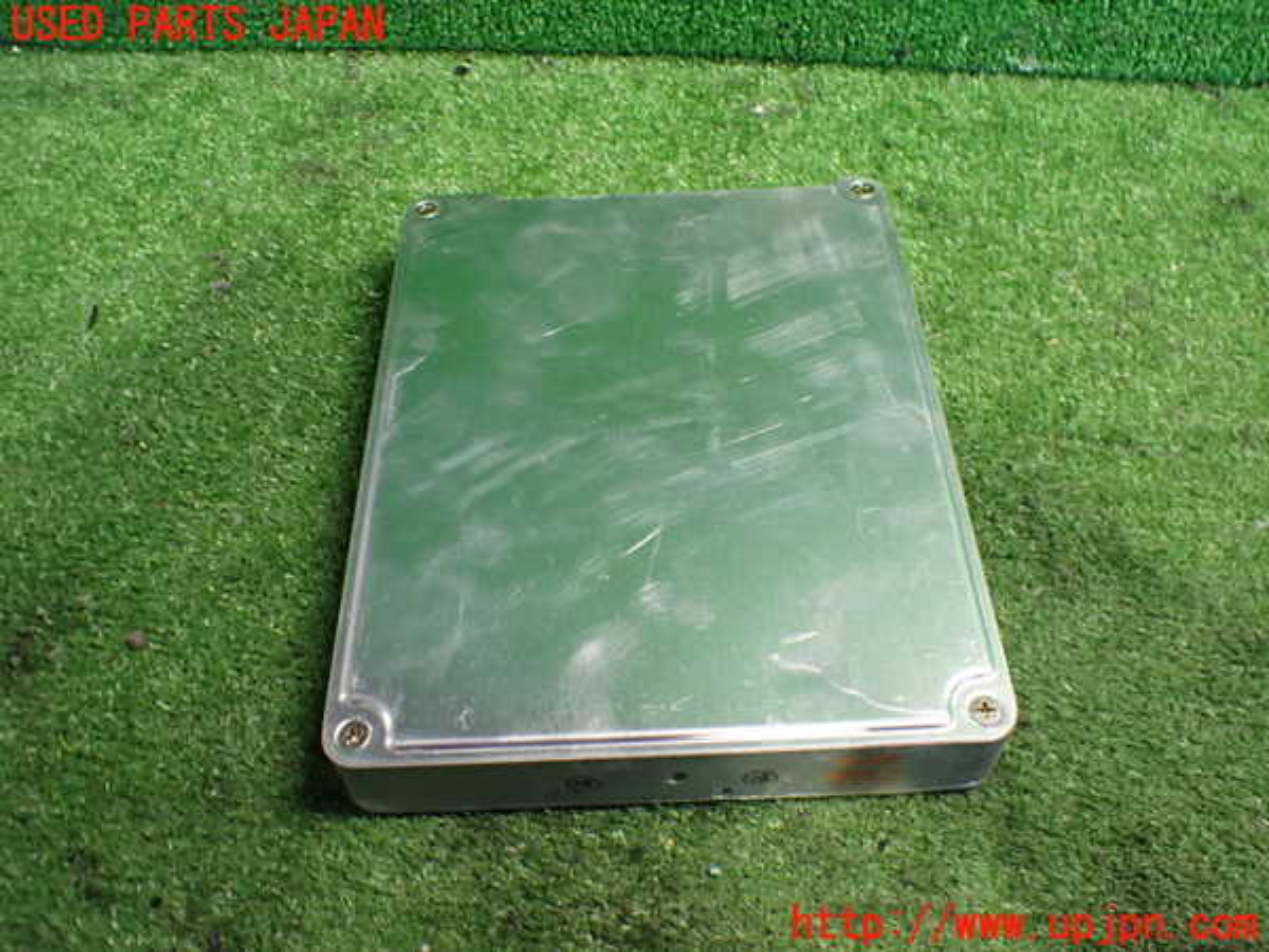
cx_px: 634
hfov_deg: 60.0
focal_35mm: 30
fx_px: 1100
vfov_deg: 46.8
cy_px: 476
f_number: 2.3
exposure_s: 1/50
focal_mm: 5.4
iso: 800
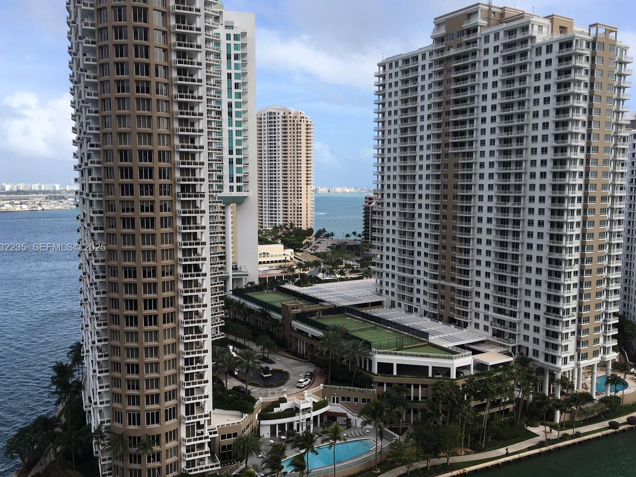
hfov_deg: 58.3
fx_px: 570
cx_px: 314
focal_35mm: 31
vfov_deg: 45.4
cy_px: 248
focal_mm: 4.15
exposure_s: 1/1166
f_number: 2.2
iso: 25
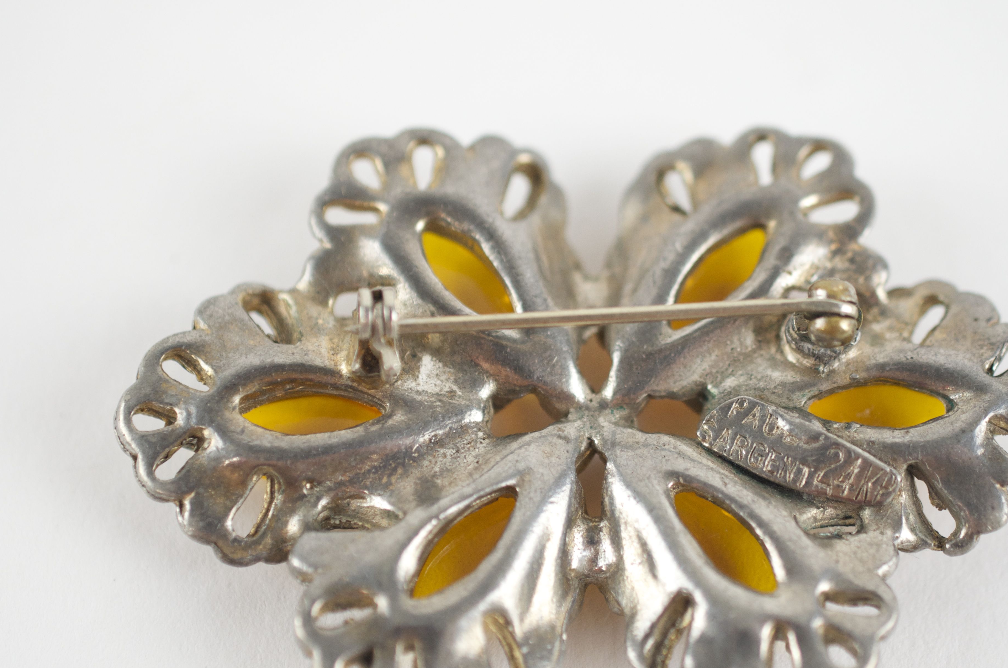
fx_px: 2263
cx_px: 569
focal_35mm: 81
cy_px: 385
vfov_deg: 16.8
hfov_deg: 25.1
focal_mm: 40
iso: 800
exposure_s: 1/125
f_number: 4
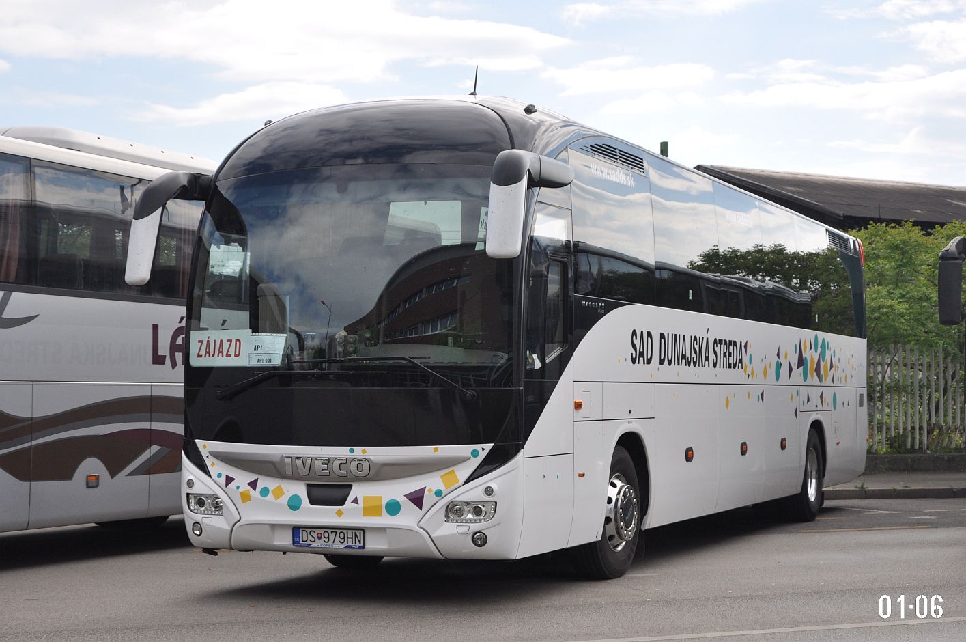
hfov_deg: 29.9
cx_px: 483
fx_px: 1809
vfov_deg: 20.1
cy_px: 321
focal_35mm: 68
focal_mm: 45
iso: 400
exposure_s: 1/1250
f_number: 5.6
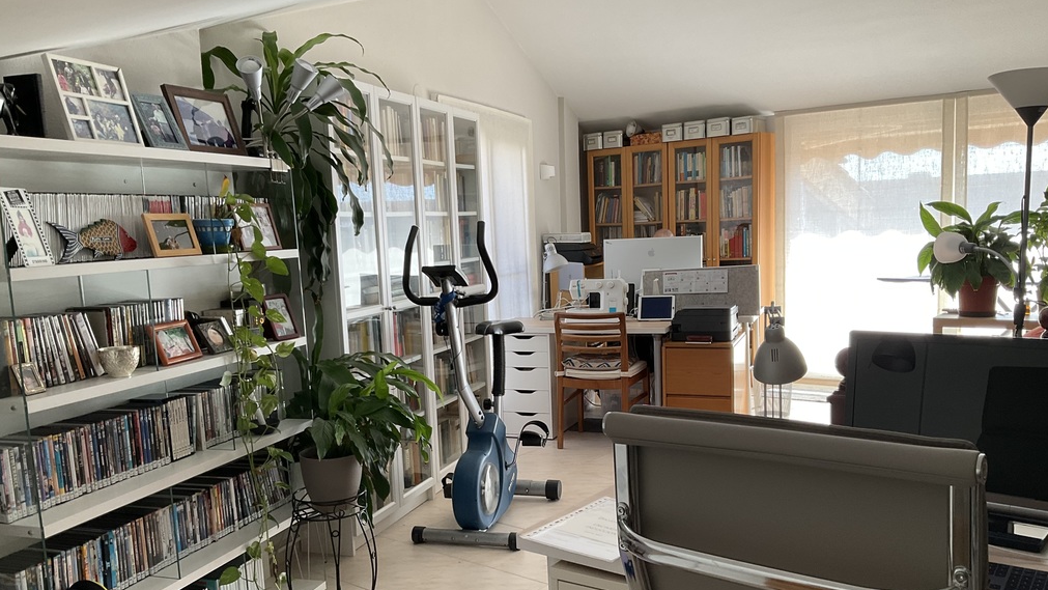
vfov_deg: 36.5
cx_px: 522
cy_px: 356
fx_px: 889
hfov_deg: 61.0
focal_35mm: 32
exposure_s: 1/122
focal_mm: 3
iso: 50
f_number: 1.8
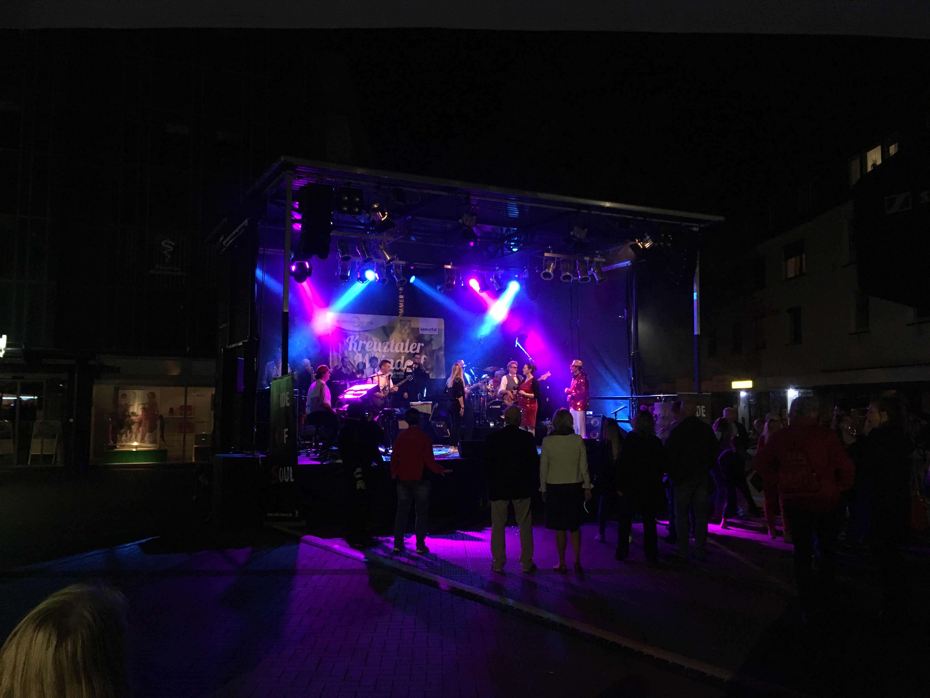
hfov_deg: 61.7
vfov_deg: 48.2
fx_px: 779
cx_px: 465
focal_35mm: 29
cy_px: 349
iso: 250
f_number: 2.2
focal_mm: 4.15
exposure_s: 1/33
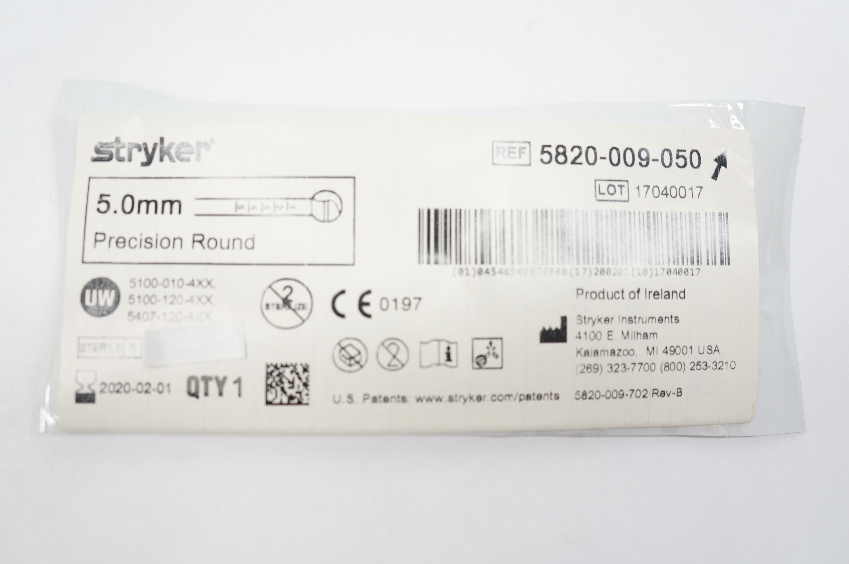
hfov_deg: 62.0
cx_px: 424
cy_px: 282
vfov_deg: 43.5
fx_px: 707
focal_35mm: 30
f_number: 5.6
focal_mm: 20
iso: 400
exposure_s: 1/60
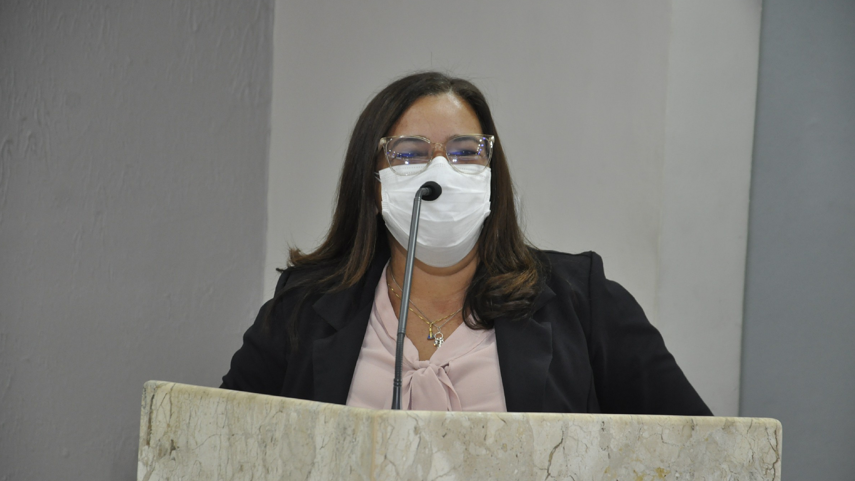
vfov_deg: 7.3
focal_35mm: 166
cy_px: 258
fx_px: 3753
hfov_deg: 13.0
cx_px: 426
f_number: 5.6
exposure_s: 1/60
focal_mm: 105
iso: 800
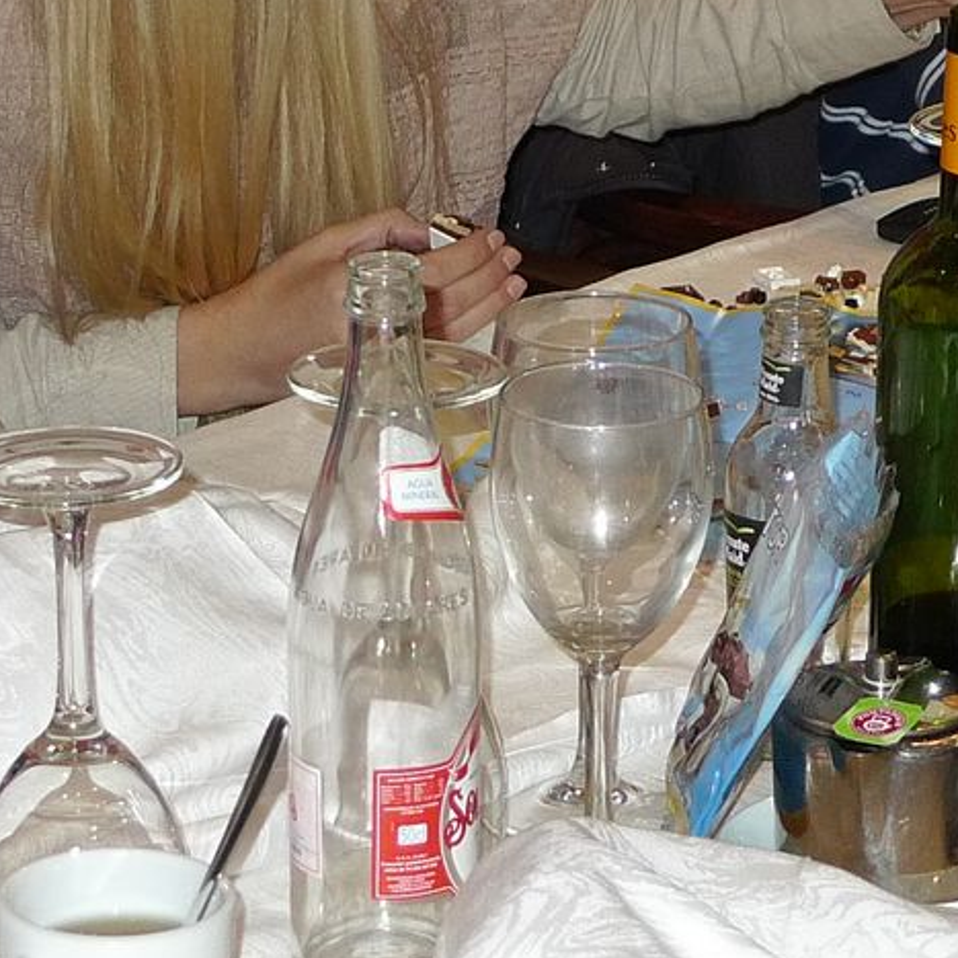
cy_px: -67
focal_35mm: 177
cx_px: 680
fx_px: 5542
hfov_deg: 9.9
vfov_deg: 9.8
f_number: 2.8
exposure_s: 1/60
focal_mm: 12.1
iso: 200
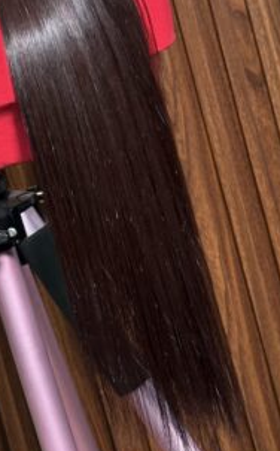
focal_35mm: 135
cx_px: -48
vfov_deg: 15.2
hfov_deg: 9.6
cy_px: -6
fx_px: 1653
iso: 64
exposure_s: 1/100
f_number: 1.78
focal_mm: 6.86
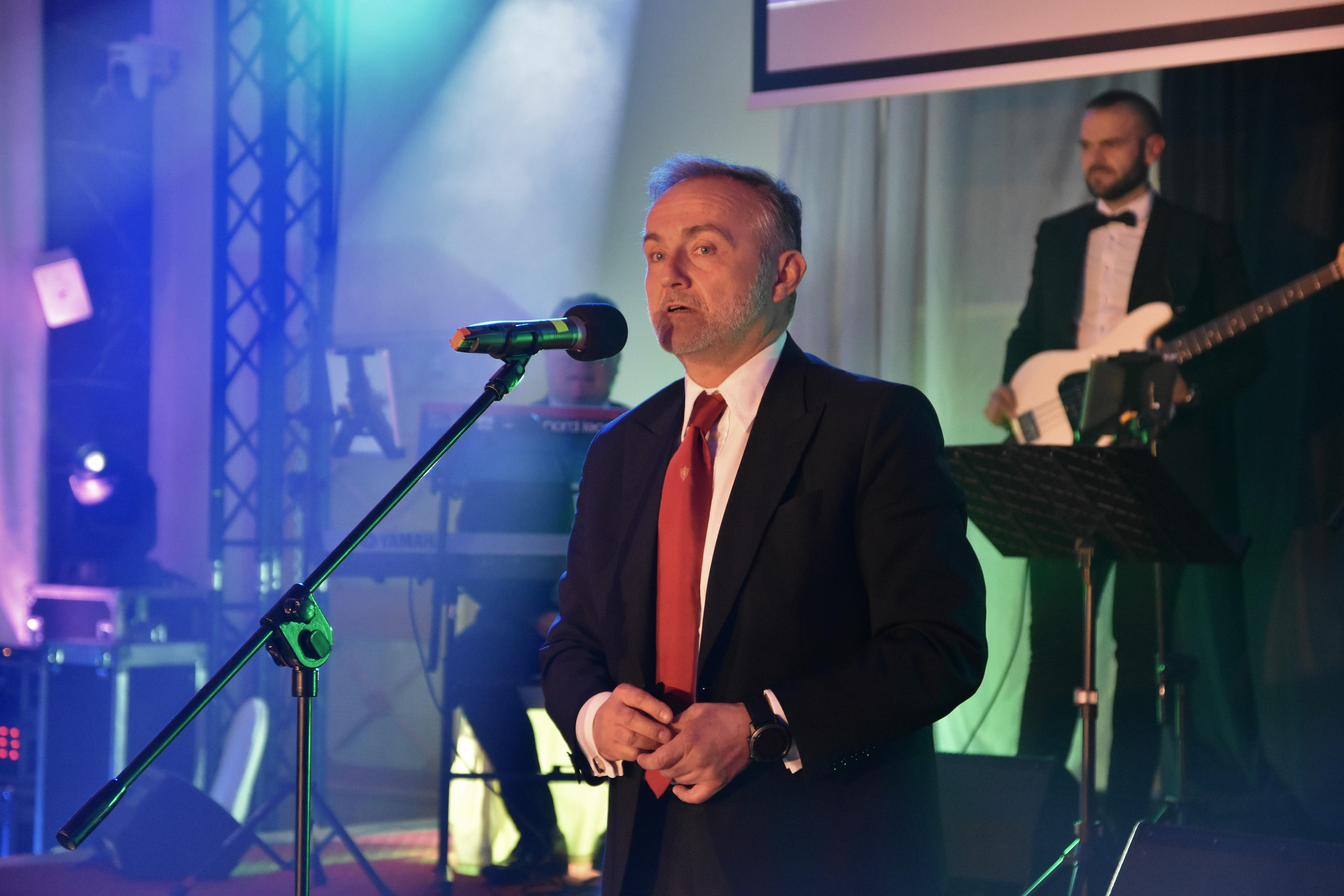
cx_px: 667
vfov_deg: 15.5
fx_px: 3285
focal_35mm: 88
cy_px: 447
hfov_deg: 23.1
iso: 3200
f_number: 4
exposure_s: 1/60
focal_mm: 58
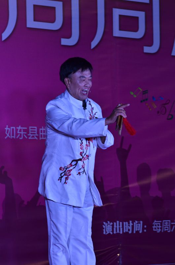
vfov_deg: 11.4
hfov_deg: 7.6
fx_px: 1318
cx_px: 88
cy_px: 132
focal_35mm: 180
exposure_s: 1/100
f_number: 5.6
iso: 1000
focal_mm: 120
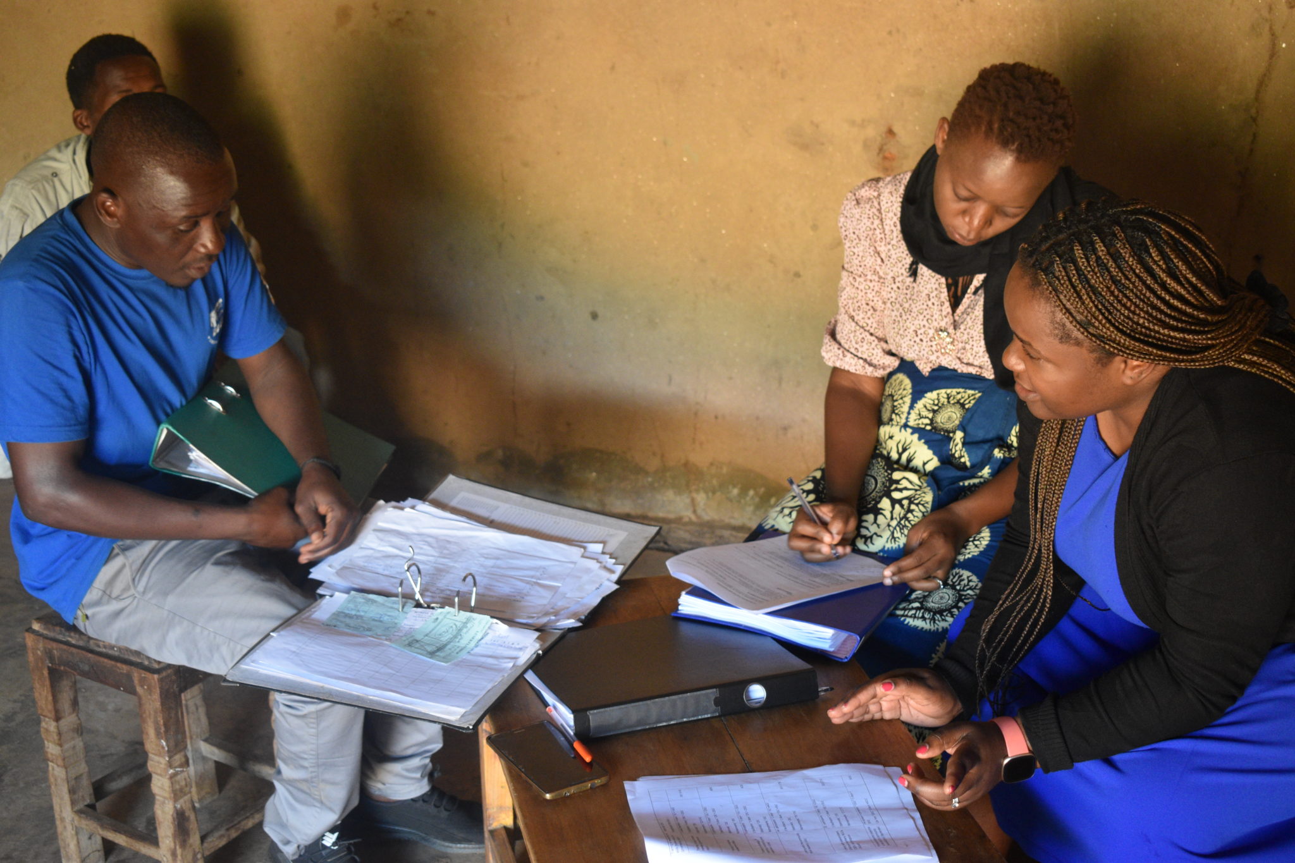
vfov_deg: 26.5
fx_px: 1834
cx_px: 648
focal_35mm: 51
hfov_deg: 38.9
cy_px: 432
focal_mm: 34
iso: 1600
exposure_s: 1/30
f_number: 4.5
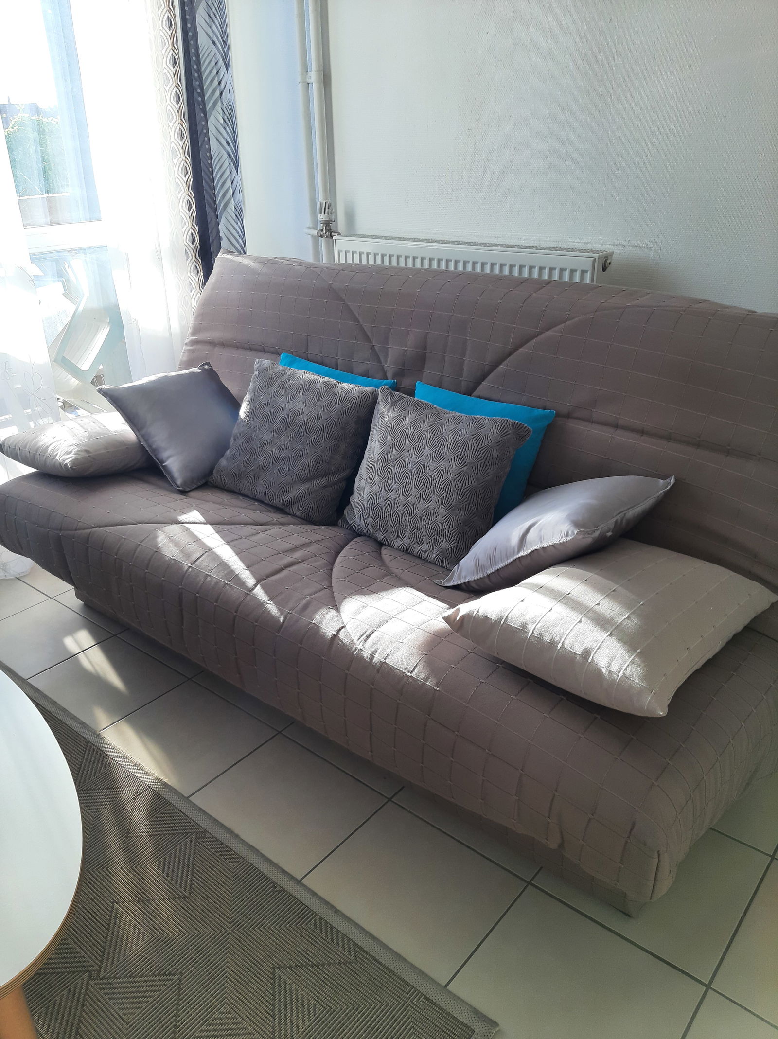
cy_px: 520
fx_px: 780
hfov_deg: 53.0
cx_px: 389
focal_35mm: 26
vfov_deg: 67.3
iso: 40
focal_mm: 3.93
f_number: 1.7
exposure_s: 1/153
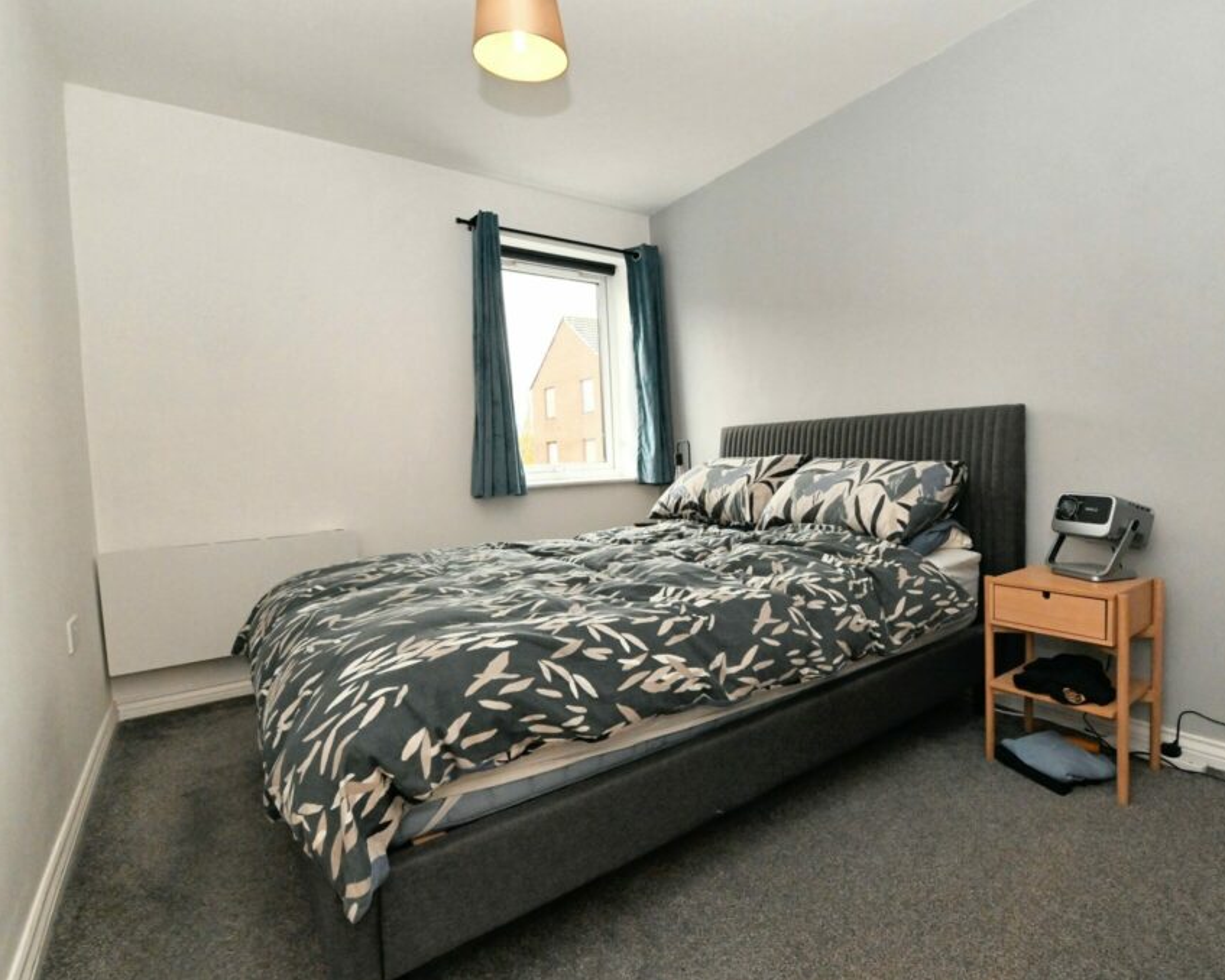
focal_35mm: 17
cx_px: 703
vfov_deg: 77.0
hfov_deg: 89.0
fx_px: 616
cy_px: 491
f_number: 10
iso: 6400
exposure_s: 1/80
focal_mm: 15
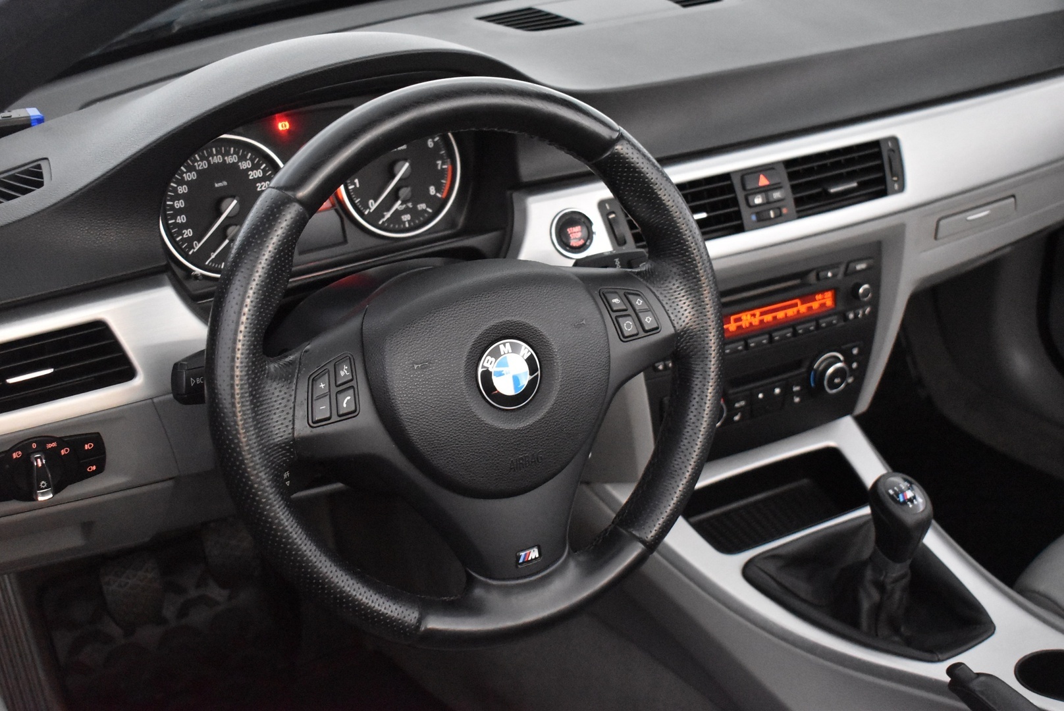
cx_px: 532
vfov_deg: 28.1
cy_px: 356
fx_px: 1420
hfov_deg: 41.1
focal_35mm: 48
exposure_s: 1/50
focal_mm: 32
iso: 7200
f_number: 4.5
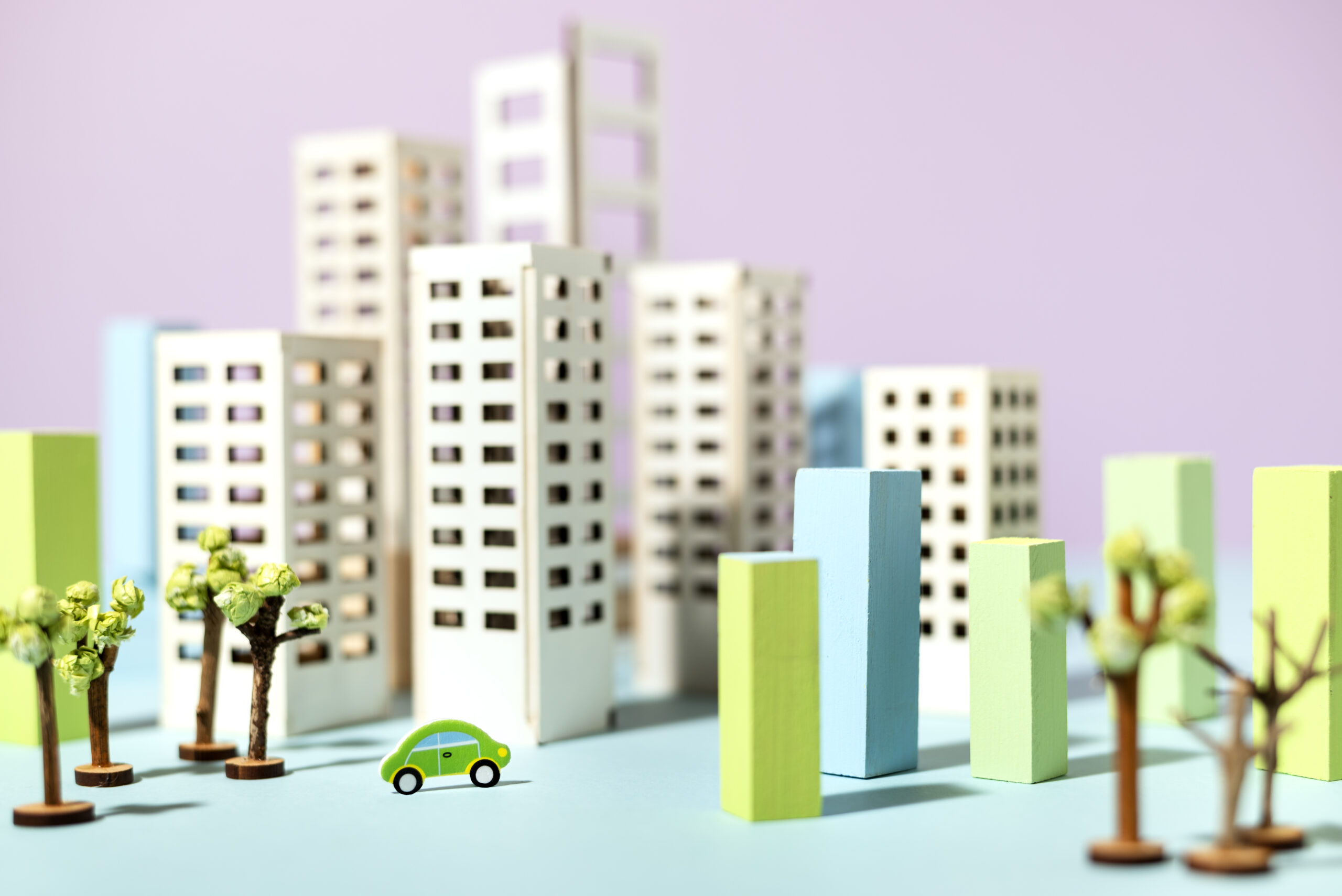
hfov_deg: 39.6
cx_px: 671
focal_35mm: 50
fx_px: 1865
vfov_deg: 27.0
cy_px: 448
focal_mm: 50
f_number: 3.2
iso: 100
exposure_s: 1/125
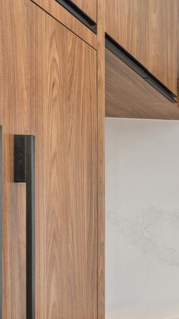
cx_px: 383
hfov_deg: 16.4
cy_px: 223
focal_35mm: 50
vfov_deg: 40.6
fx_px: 422
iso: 200
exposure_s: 1/25
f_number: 8
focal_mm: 16
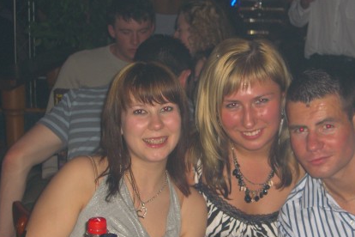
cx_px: 226
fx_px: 848
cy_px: 178
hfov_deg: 23.6
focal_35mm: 86
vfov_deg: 15.8
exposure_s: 1/60
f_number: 3.6
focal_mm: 11.8
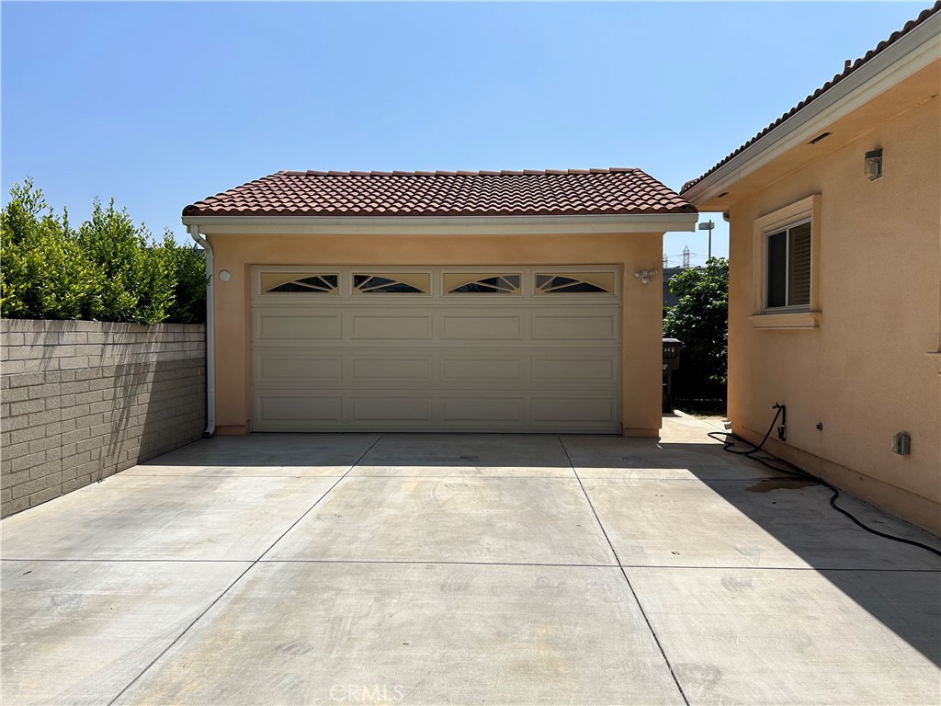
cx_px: 470
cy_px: 353
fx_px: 707
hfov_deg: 67.3
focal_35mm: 26
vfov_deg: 53.1
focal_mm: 5.7
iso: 50
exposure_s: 1/5882
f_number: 1.5
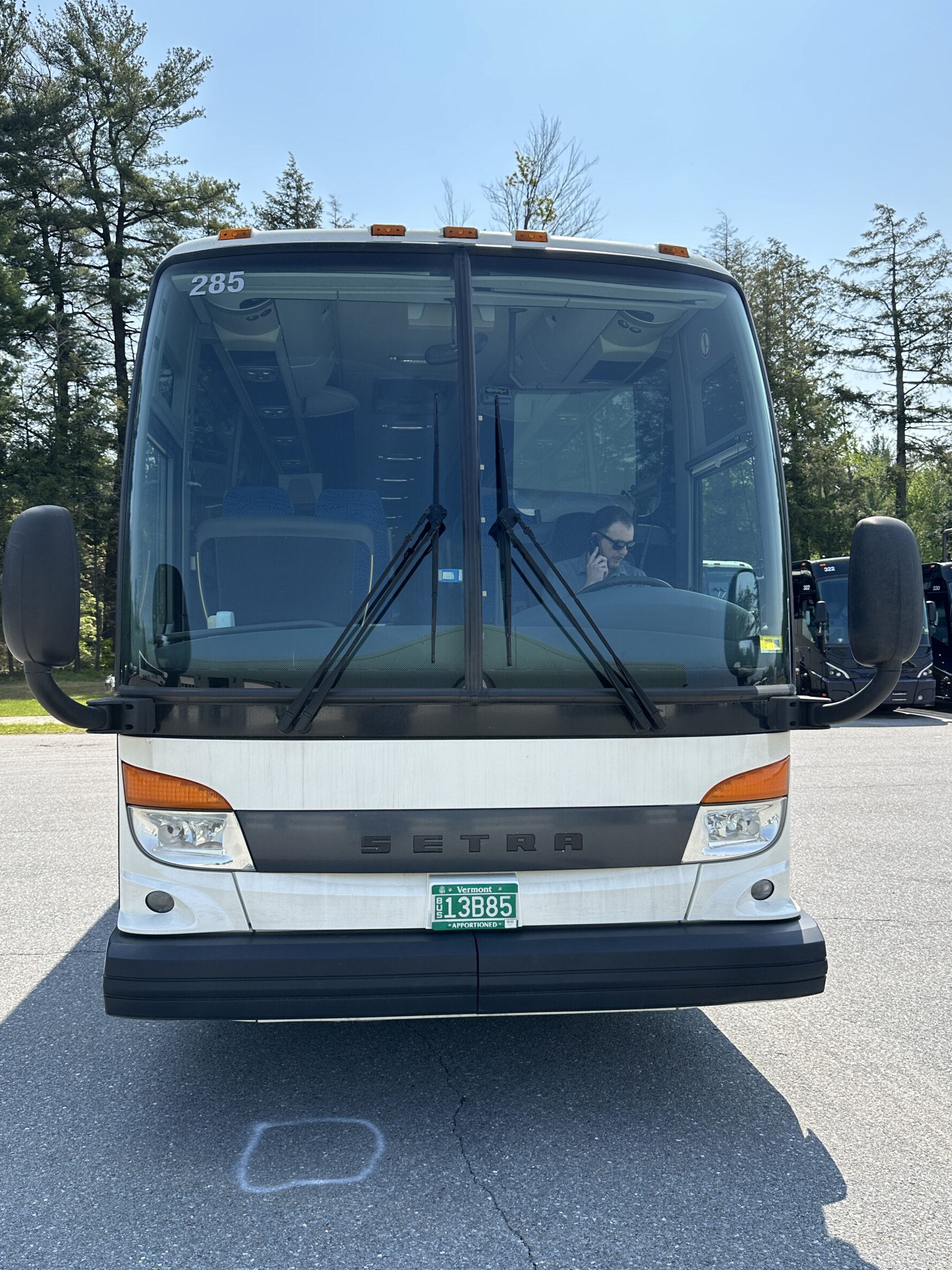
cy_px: 668
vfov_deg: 67.3
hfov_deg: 53.0
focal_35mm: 26
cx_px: 450
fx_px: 953
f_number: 1.78
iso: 80
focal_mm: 6.86
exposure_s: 1/2660
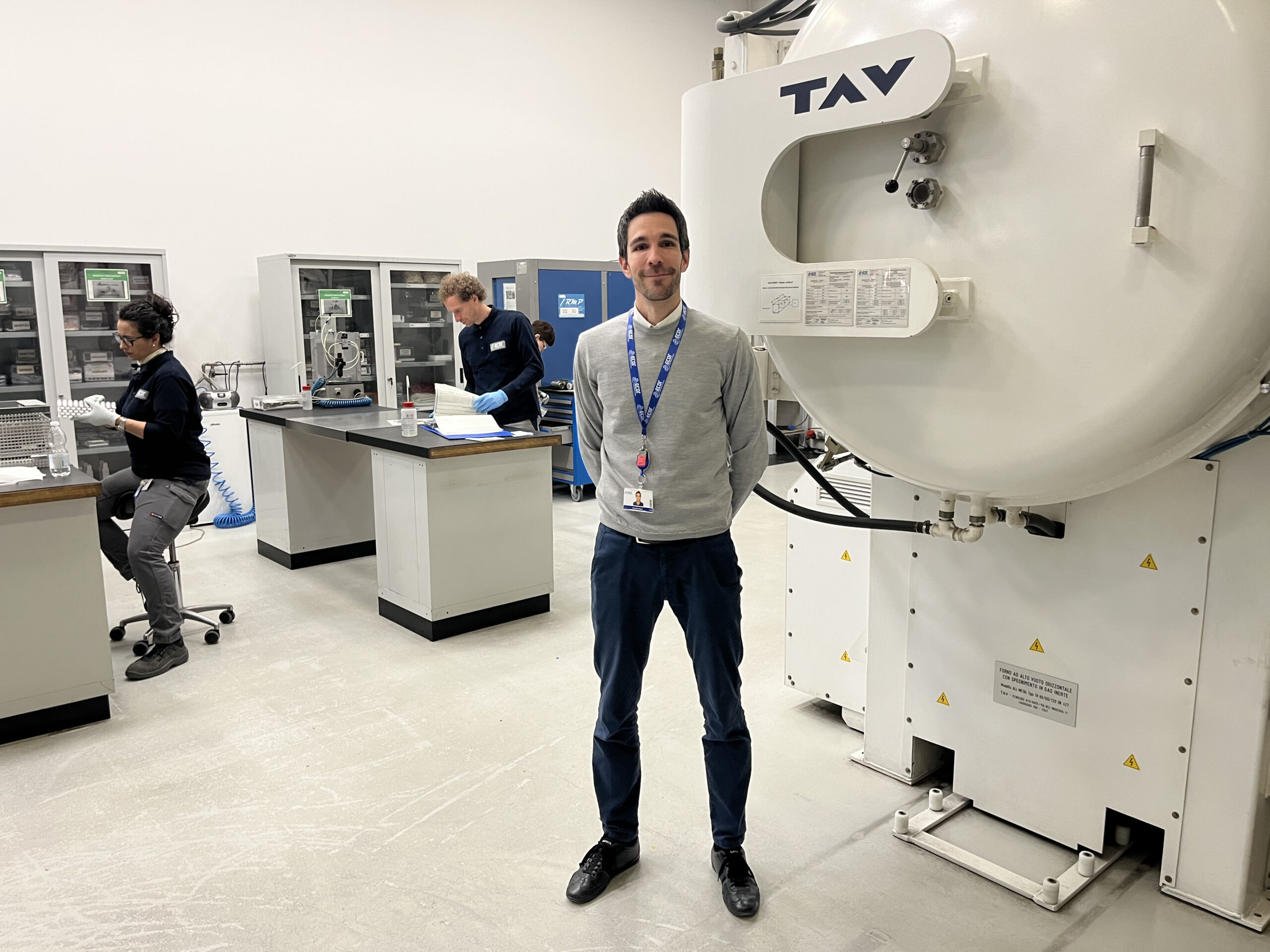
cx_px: 635
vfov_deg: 53.1
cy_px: 476
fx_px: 954
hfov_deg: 67.3
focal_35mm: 26
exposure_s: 1/50
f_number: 1.6
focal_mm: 5.1
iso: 80
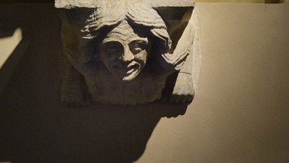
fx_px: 1234
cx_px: 120
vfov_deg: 7.2
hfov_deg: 13.3
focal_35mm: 161
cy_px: -197
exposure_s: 1/40
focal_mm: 50
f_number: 6.3
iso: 800
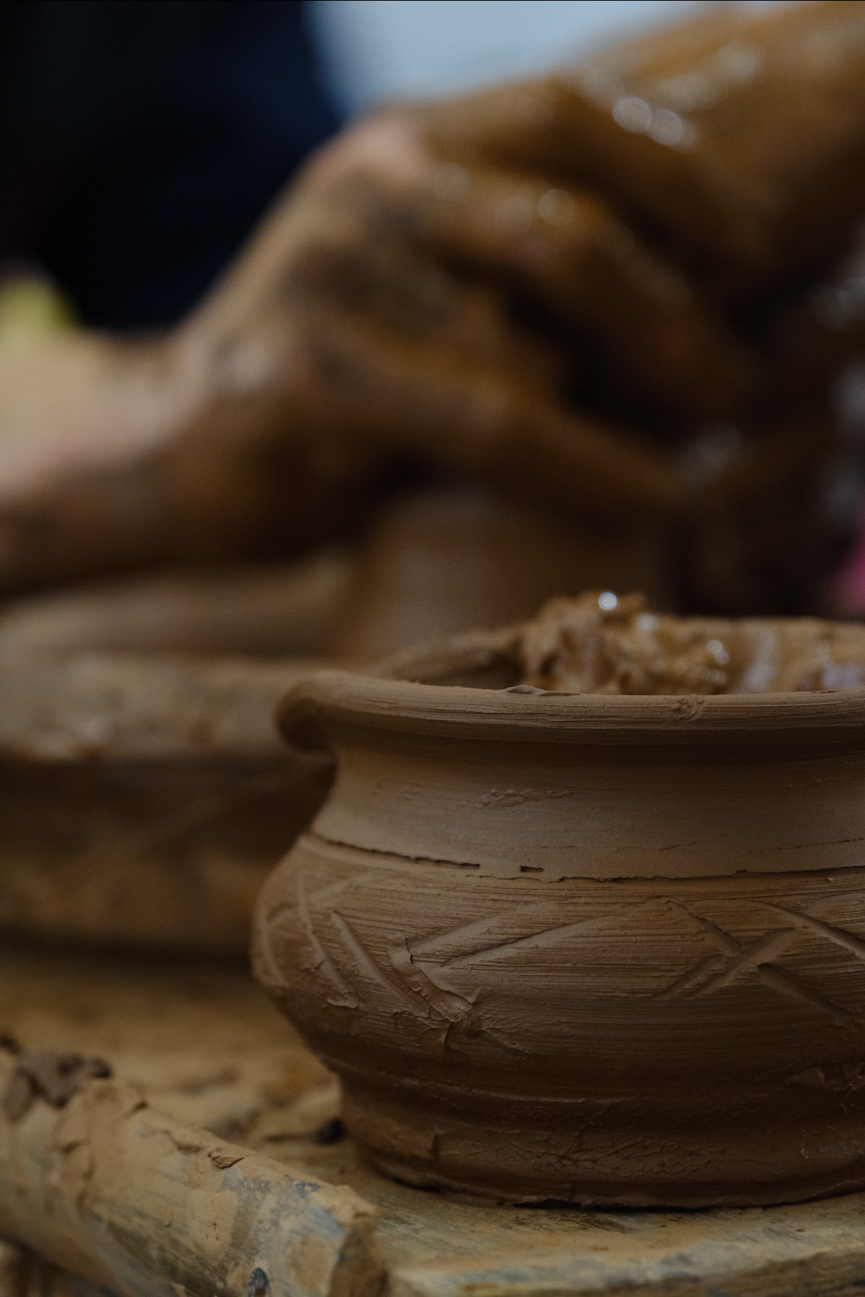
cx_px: 432
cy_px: 648
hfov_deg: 12.3
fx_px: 4000
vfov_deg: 18.4
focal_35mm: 111
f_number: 4
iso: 2500
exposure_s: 1/15
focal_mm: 74.2
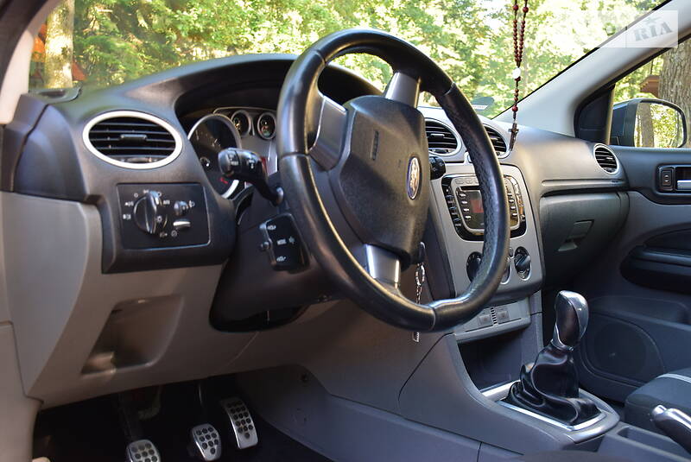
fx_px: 778
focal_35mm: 40
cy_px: 231
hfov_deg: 47.9
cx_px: 346
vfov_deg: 33.1
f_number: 7.1
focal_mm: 27
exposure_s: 1/30
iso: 400
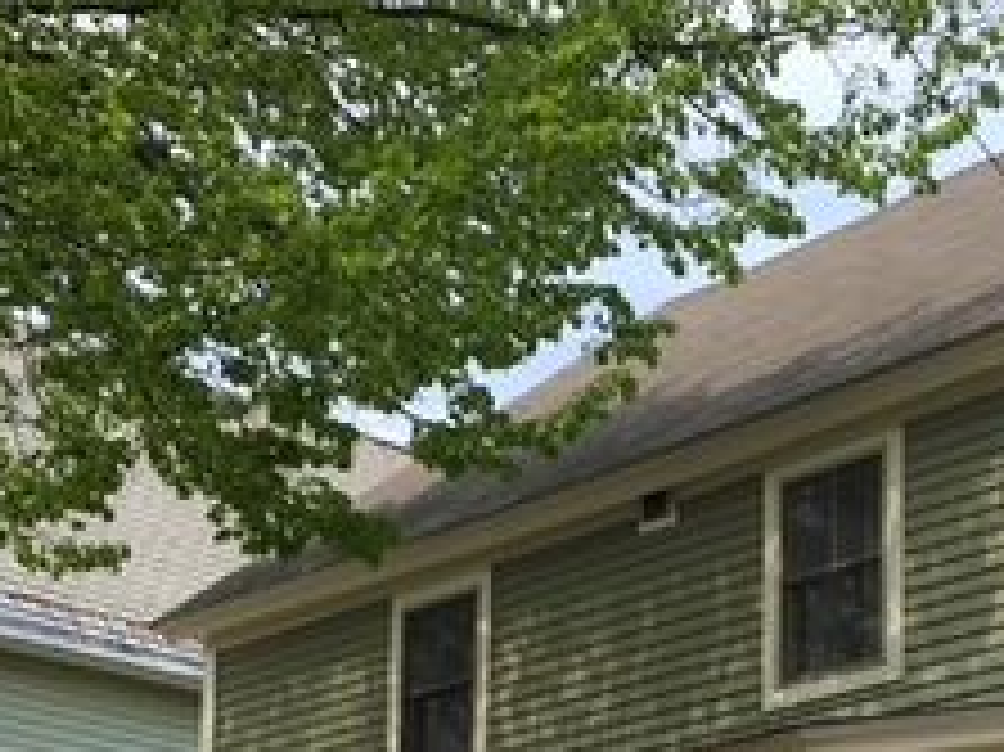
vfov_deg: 17.7
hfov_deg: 24.1
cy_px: 973
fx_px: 2261
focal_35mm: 78
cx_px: 972
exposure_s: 1/916
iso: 25
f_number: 2.2
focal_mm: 4.15
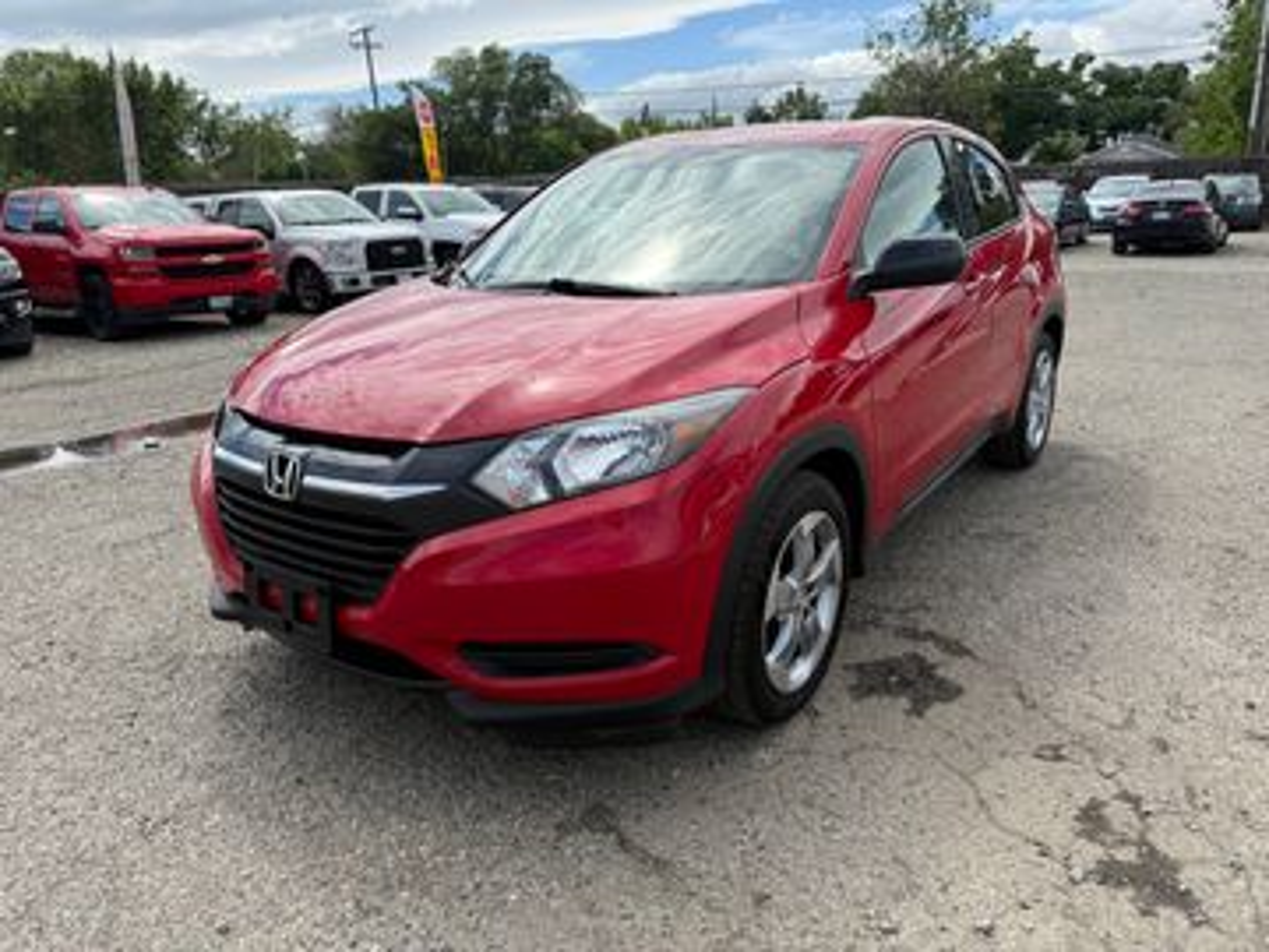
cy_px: 476
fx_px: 880
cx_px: 634
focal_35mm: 24
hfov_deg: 71.6
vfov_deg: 56.8
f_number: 1.78
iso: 80
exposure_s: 1/3584
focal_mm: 6.76
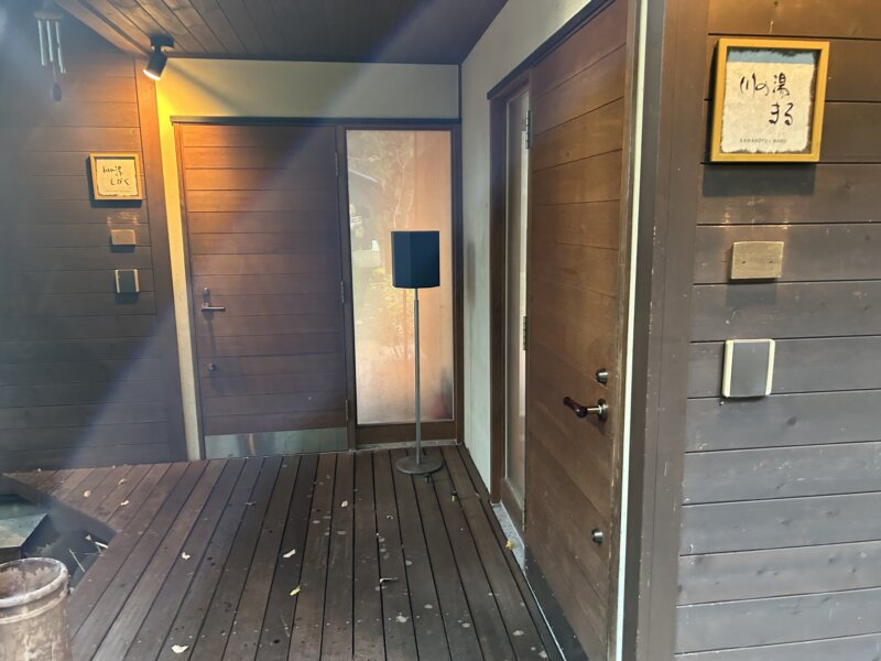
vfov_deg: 53.1
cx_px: 440
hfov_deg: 67.3
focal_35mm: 26
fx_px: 662
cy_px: 330
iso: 400
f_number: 1.5
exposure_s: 1/33
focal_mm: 5.7
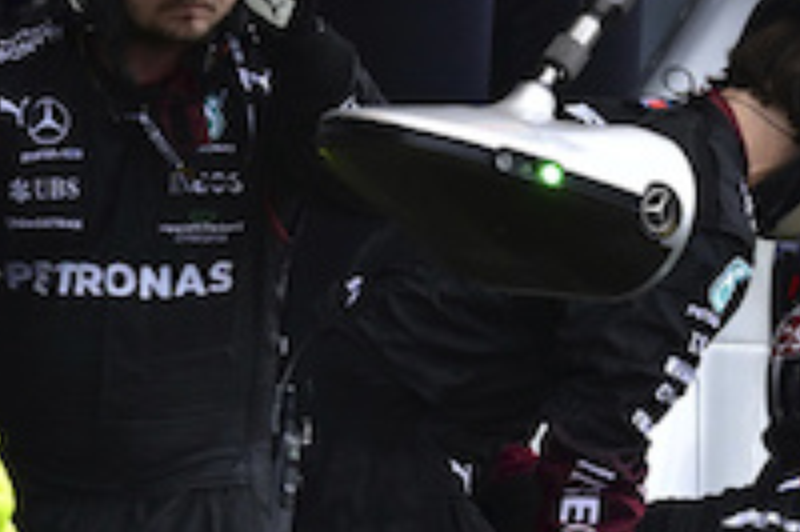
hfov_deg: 3.3
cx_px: 1176
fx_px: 14010
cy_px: 650
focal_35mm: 631
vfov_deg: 2.2
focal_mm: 180
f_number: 4.8
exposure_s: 1/1000
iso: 720
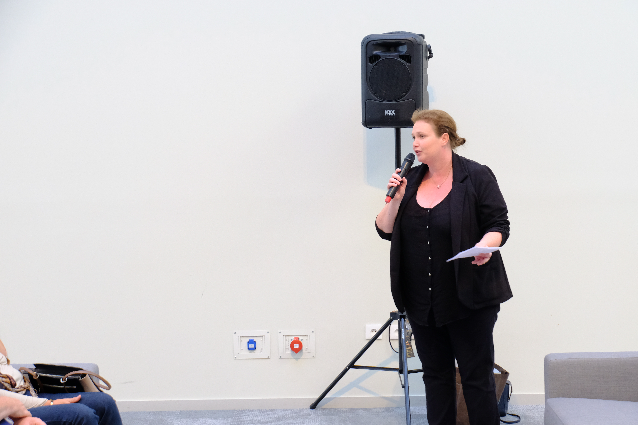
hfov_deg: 32.4
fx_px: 1099
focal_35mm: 62
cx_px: 319
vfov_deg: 21.9
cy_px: 212
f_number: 6.4
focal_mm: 41.3
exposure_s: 1/42
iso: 2000
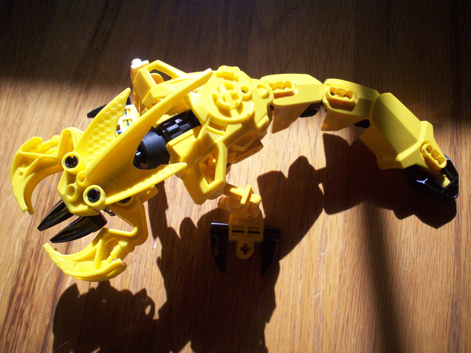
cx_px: 236
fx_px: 503
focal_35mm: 37
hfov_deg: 50.1
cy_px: 176
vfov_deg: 38.7
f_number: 2.8
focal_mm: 6.2
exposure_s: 1/494
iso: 80
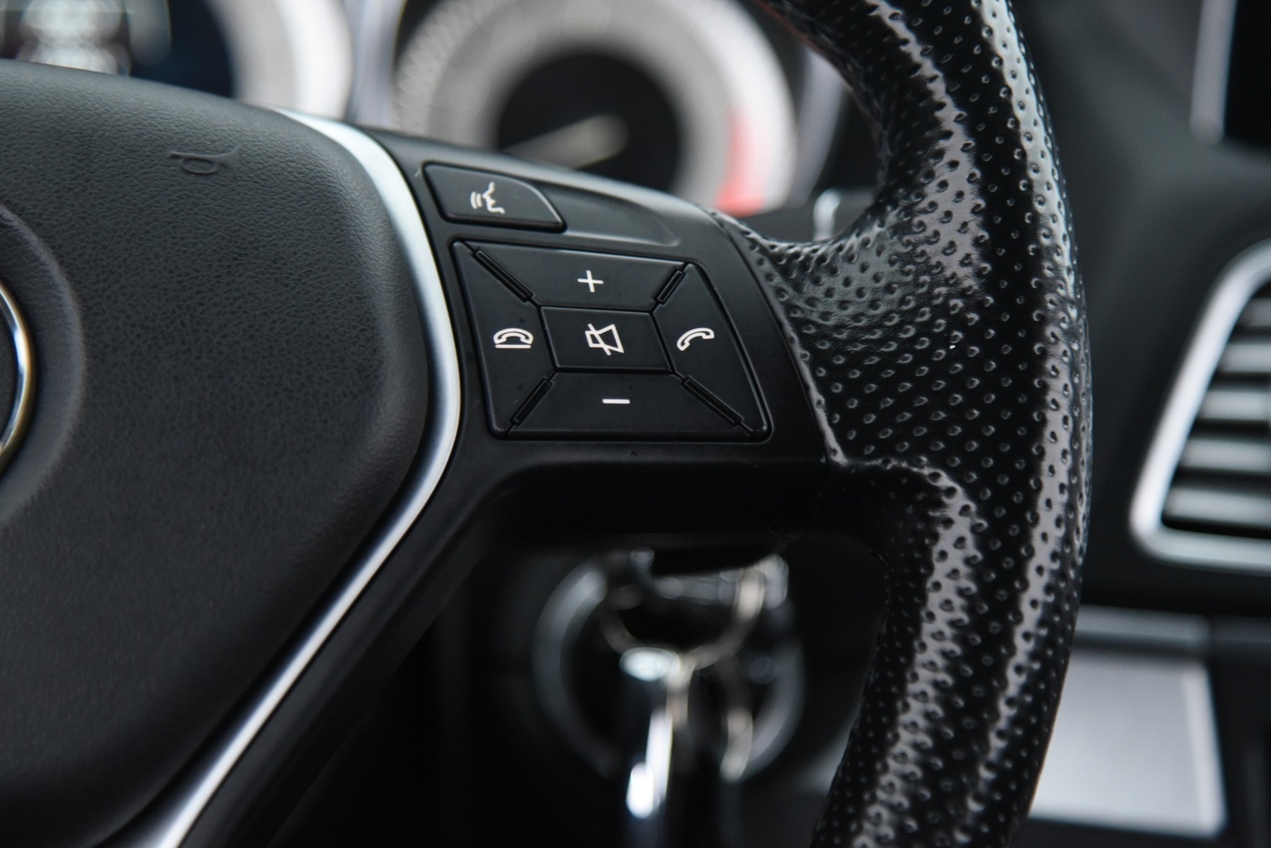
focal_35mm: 139
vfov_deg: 9.9
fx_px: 4908
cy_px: 365
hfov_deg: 14.8
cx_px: 594
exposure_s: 1/25
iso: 4000
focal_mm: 120
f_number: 4
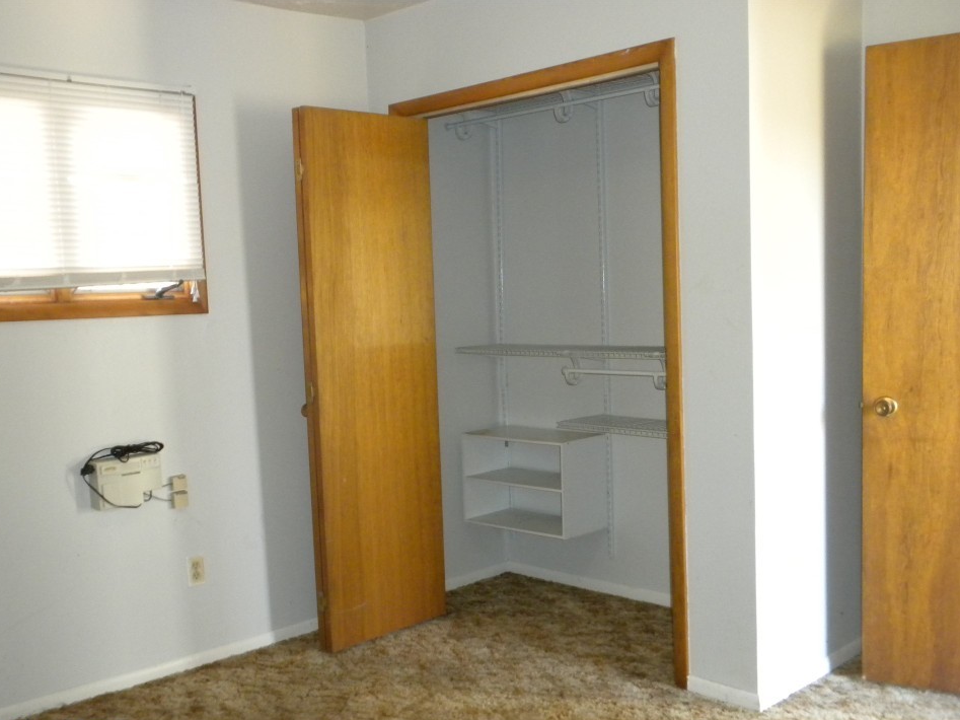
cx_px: 447
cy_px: 388
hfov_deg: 46.8
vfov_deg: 35.9
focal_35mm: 40
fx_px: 1109
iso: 400
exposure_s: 1/30
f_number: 3.5
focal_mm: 6.6
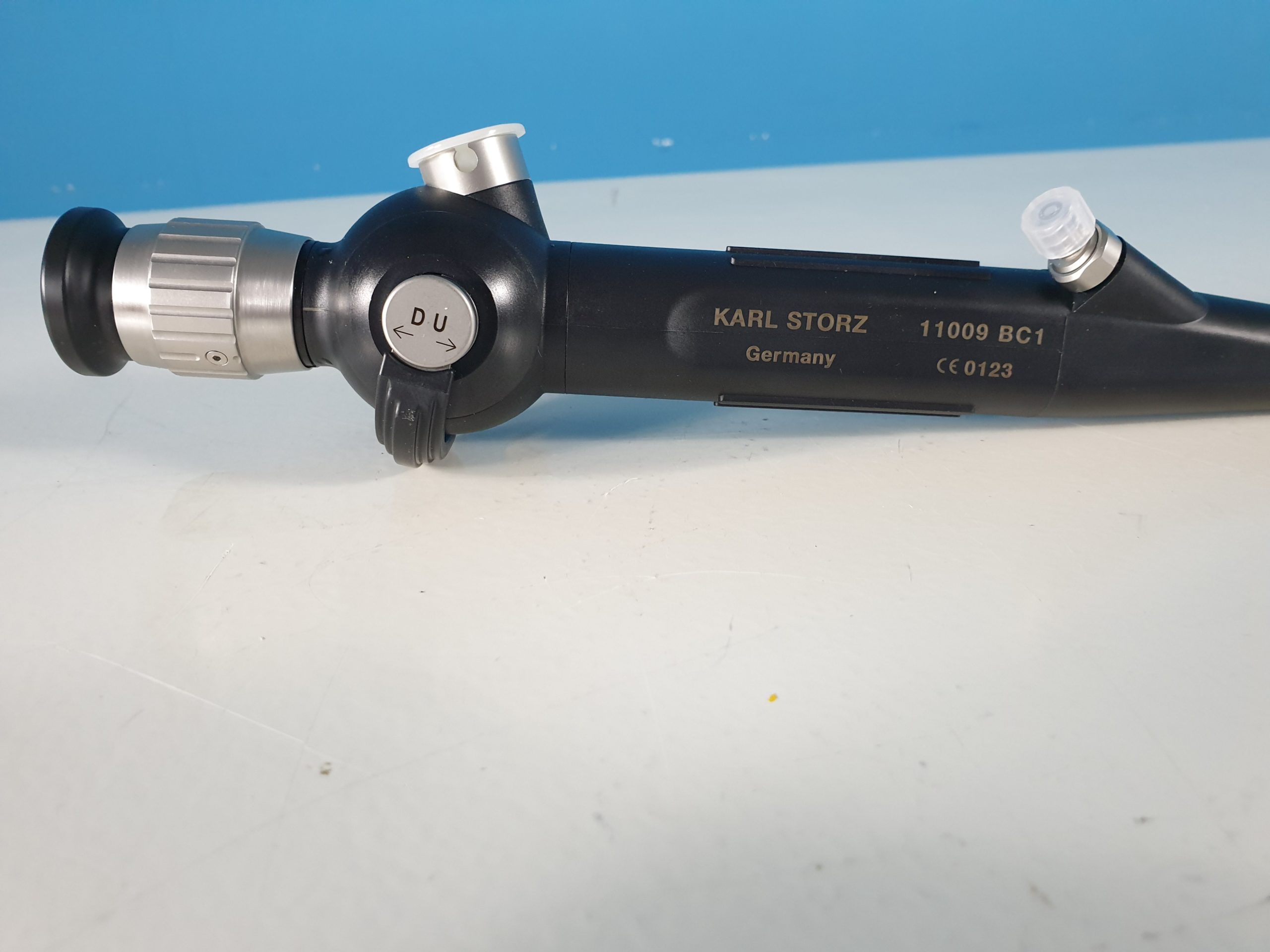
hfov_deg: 67.3
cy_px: 476
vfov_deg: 53.1
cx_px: 635
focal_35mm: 26
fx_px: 954
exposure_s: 1/50
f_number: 2.4
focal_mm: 4.3
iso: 320
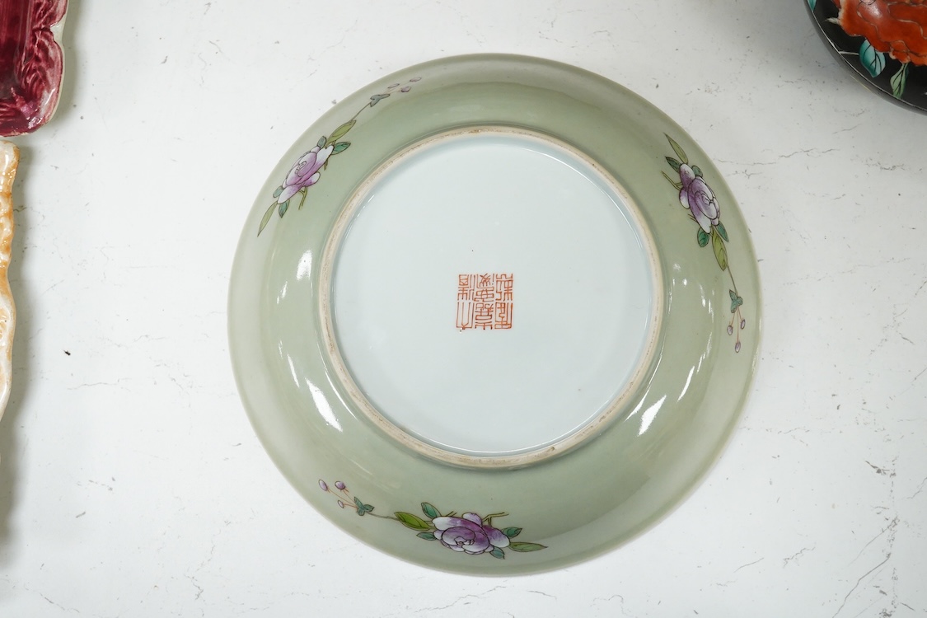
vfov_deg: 29.9
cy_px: 309
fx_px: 1159
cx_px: 464
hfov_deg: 43.6
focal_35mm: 45
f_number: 8
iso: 2500
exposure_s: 1/160
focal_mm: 30
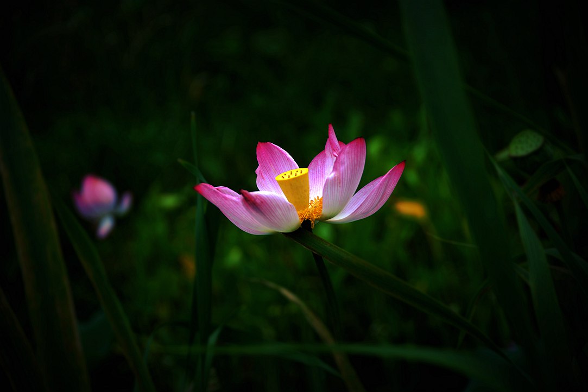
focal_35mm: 120
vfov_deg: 11.4
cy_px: 196
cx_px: 294
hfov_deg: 17.1
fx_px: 1960
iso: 100
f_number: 5.6
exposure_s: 1/250
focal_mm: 120
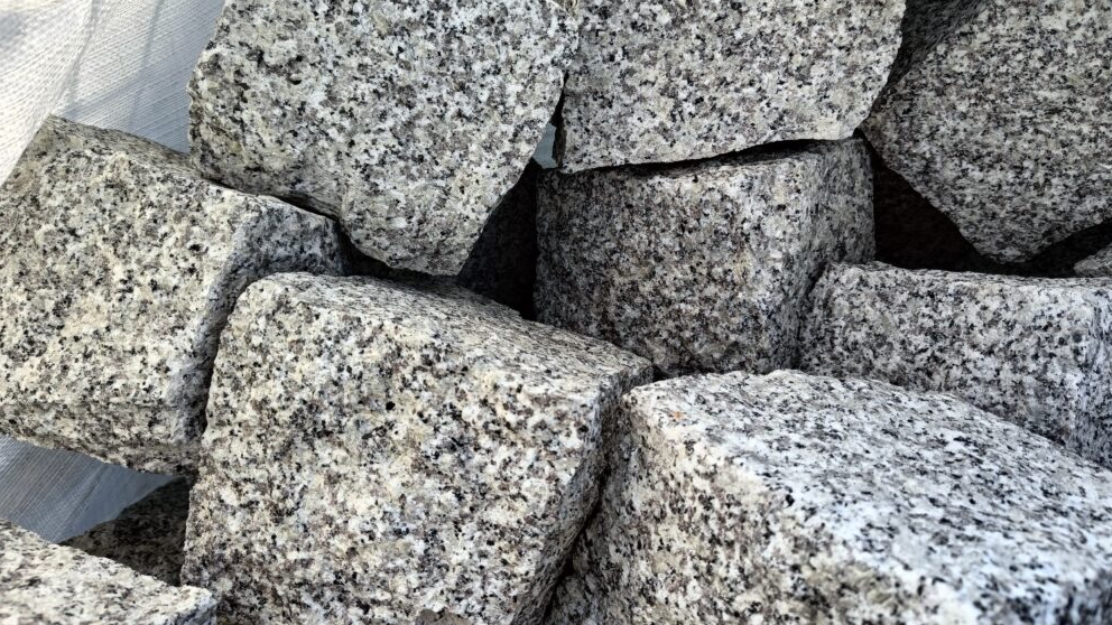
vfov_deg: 42.8
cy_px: 268
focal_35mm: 27
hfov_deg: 69.9
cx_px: 549
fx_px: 796
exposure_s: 1/329
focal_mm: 5.59
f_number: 1.8
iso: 50
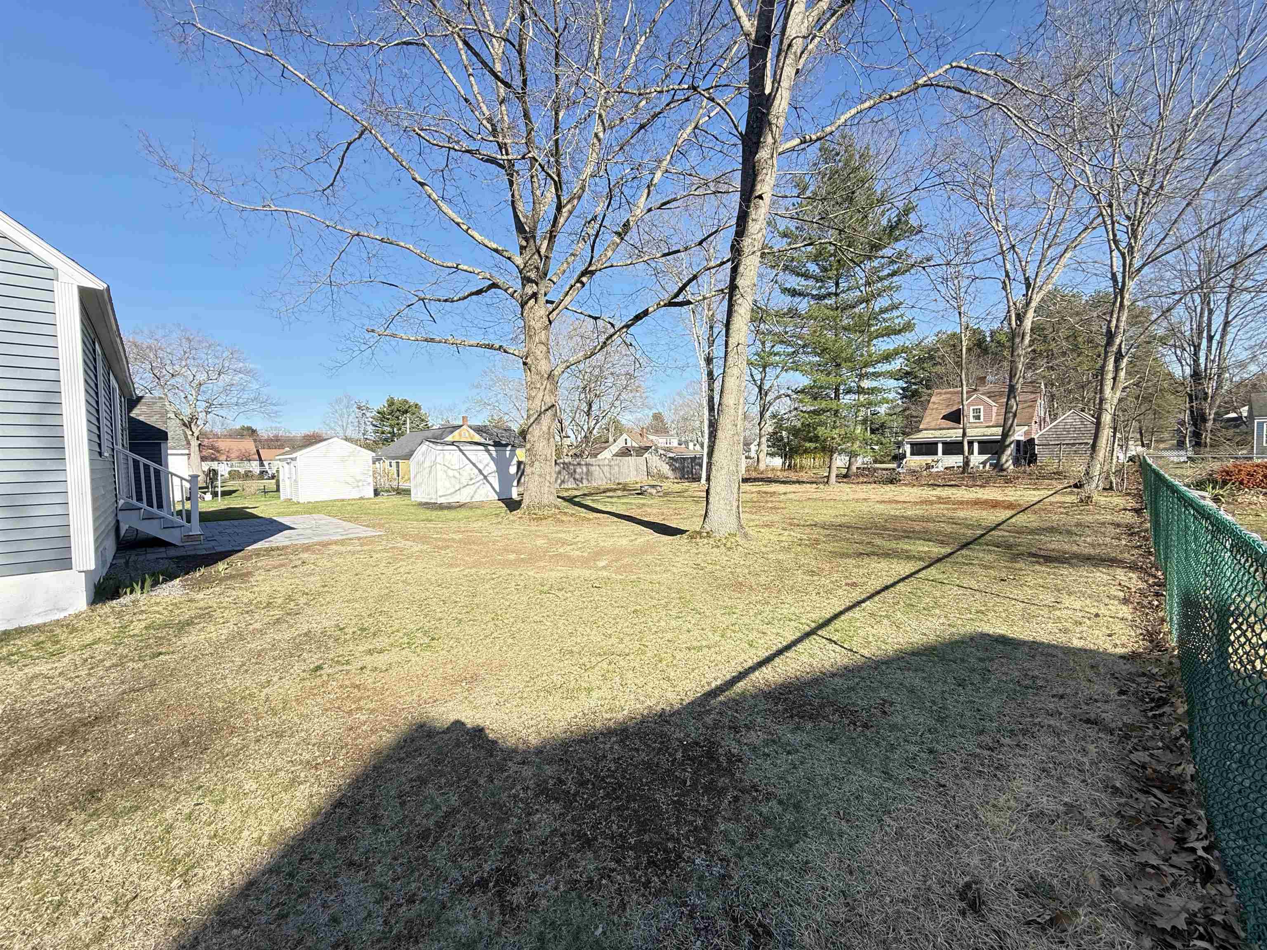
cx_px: 634
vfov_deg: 85.7
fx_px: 512
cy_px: 475
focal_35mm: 14
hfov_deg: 102.1
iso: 64
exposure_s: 1/651
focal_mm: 2.22
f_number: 2.2
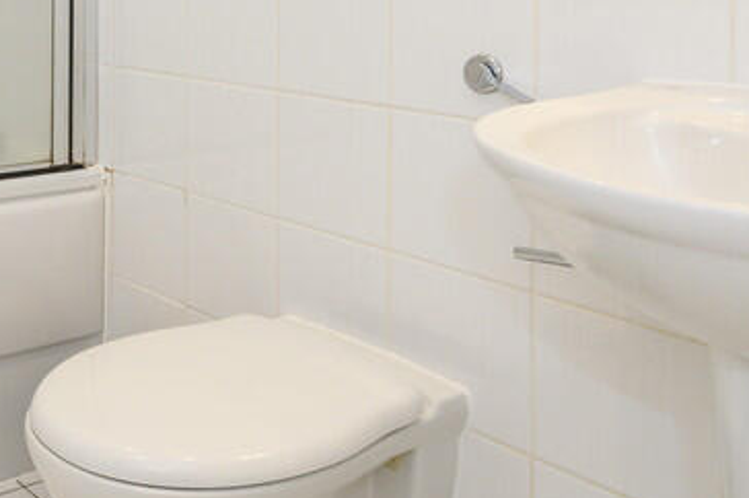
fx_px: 935
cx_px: -16
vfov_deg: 27.9
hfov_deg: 38.3
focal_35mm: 45
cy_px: -7
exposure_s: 1/25
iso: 500
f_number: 8
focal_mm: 16
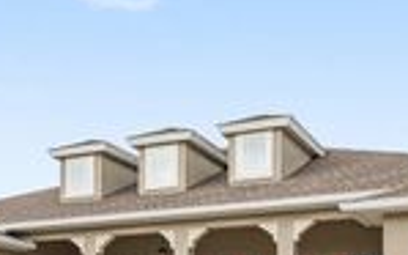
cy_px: 336
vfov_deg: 18.3
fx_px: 734
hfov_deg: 30.7
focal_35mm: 66
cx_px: 120
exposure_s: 1/250
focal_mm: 19.3
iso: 640
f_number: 7.1
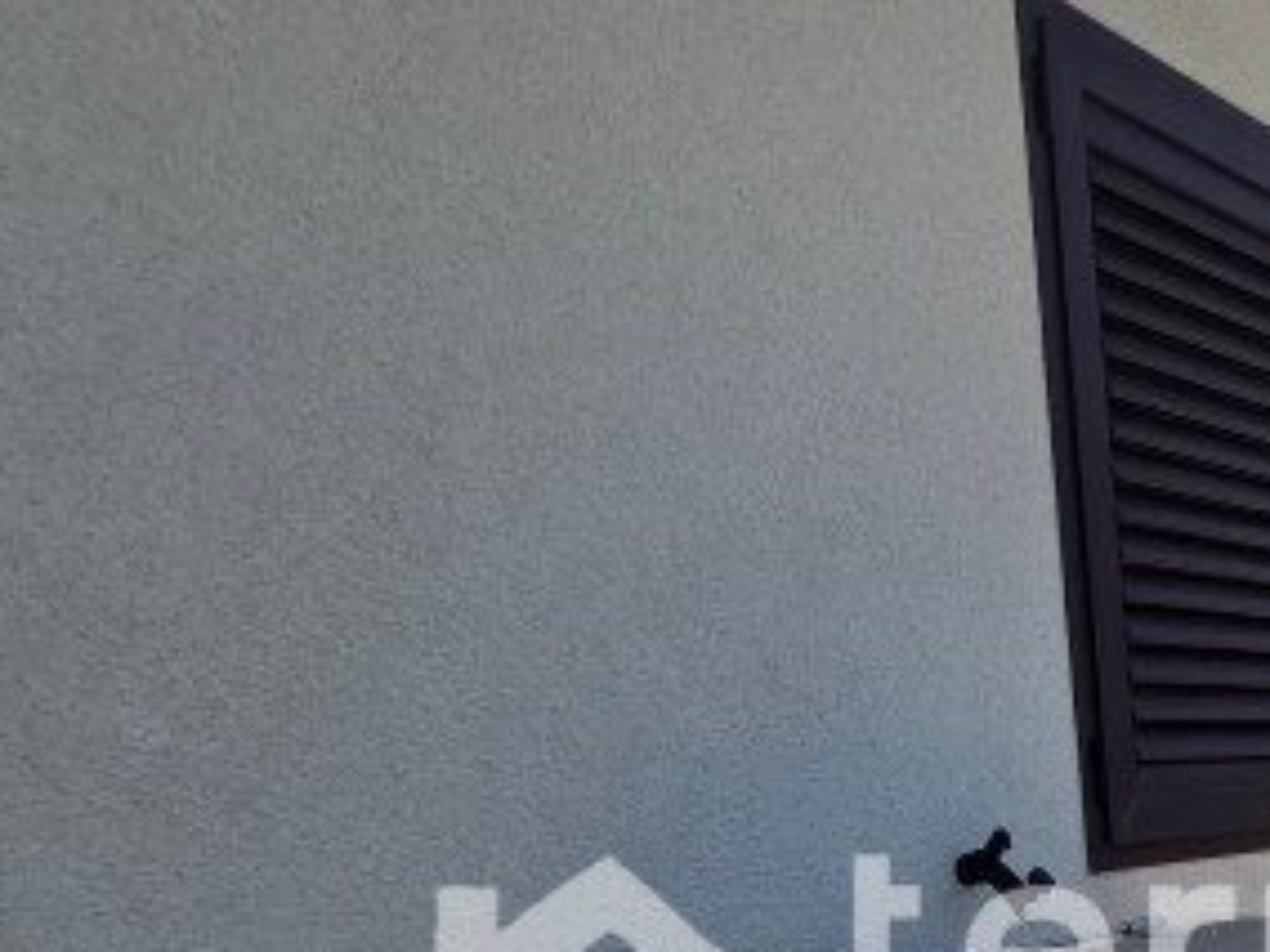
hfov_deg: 35.3
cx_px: 1594
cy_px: 1001
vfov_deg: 33.0
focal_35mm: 39
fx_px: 1431
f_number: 2.2
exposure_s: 1/2760
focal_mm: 2.2
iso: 50
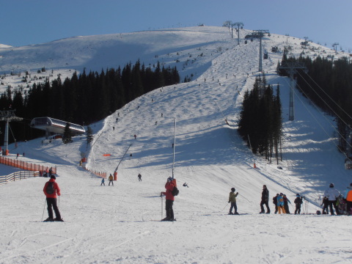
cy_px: 132
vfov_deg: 21.3
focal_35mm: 69
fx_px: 702
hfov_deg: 28.2
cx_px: 176
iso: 80
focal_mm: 12.29
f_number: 12
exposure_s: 1/250
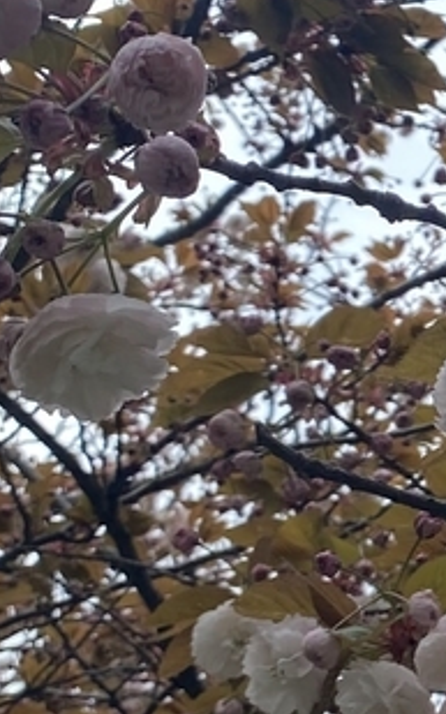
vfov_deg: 19.4
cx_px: 892
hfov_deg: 11.1
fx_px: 2082
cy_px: 464
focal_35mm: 107
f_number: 1.8
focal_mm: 4.25
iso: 32
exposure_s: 1/266
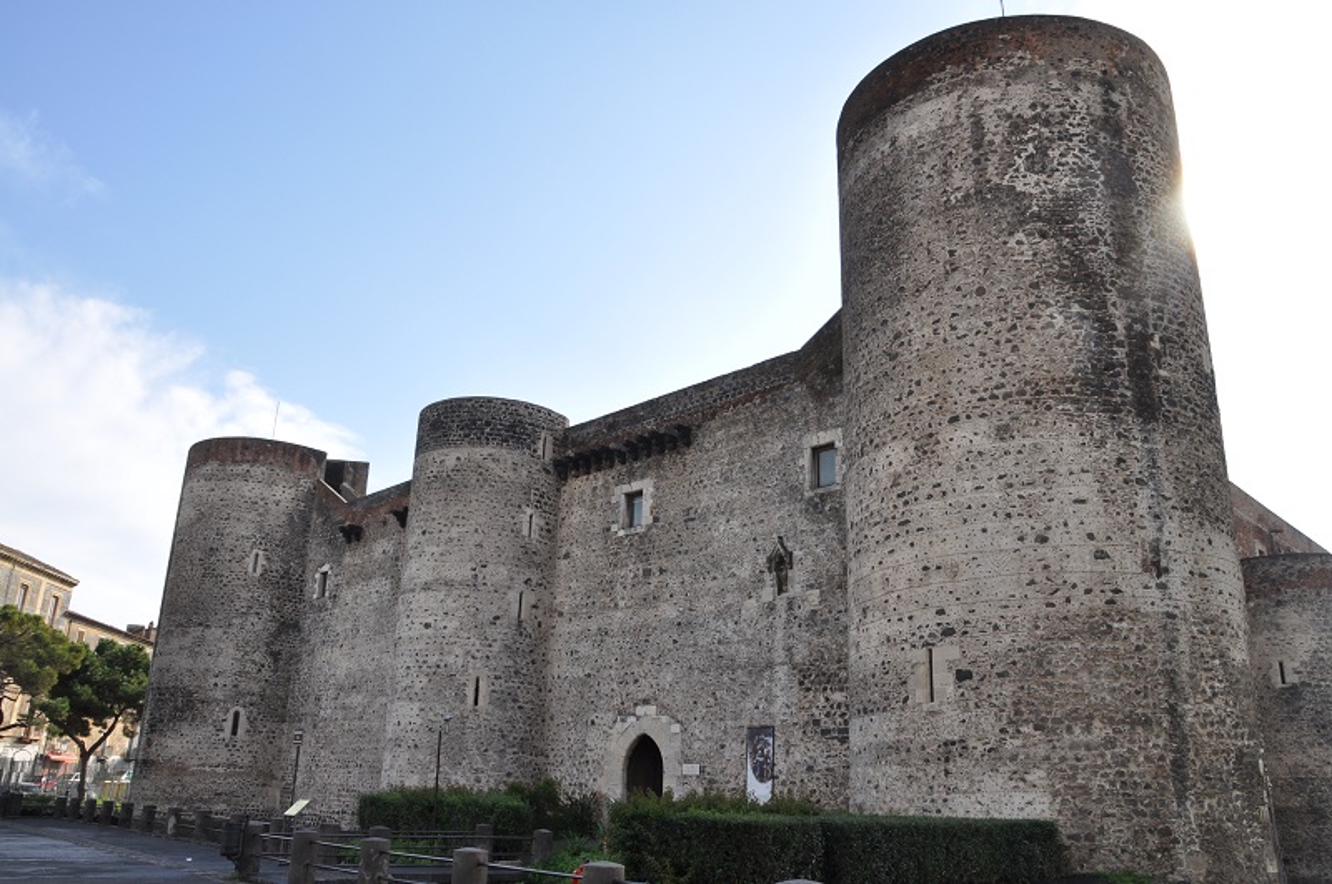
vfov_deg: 47.8
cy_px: 442
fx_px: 998
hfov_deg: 67.5
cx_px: 666
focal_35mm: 27
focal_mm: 18
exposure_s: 1/200
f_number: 11
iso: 200
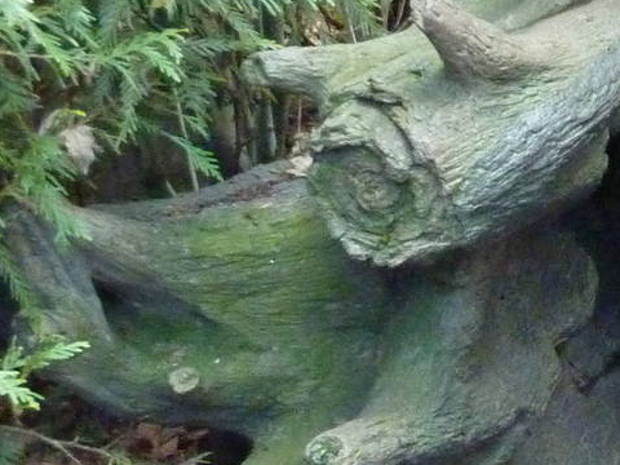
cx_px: 962
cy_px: 333
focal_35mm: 140
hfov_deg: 13.2
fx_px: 2508
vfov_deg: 10.6
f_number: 3.7
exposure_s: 1/30
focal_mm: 6.9
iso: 800
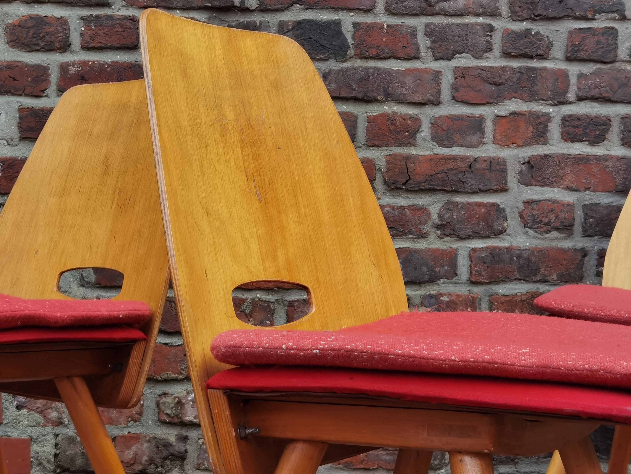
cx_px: 316
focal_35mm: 74
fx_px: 1349
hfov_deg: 26.3
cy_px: 237
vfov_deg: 19.9
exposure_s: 1/273
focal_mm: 6.71
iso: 50
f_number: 1.9
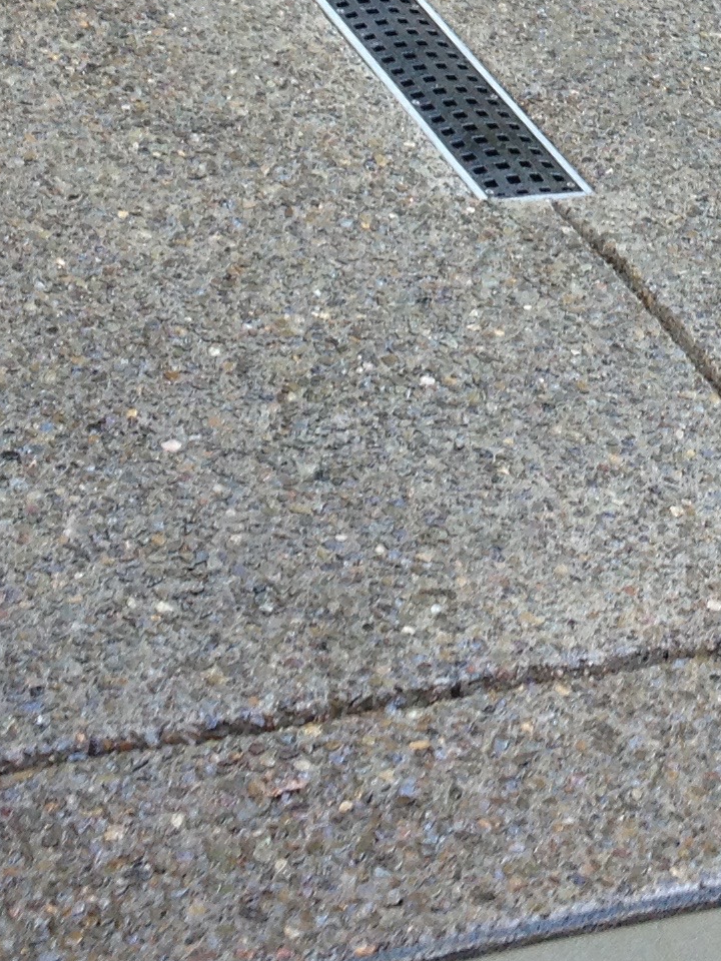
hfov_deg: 12.4
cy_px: -213
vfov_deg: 15.9
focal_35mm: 119
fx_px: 3305
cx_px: 601
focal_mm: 4.28
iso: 50
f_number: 2.4
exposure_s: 1/60
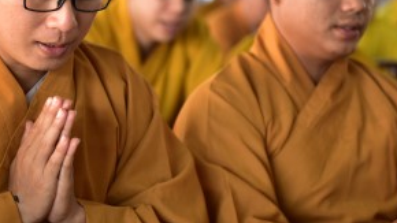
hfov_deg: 13.3
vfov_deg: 7.5
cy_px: 80
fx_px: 1705
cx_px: 144
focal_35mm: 162
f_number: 2.8
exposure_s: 1/125
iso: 500
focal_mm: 70
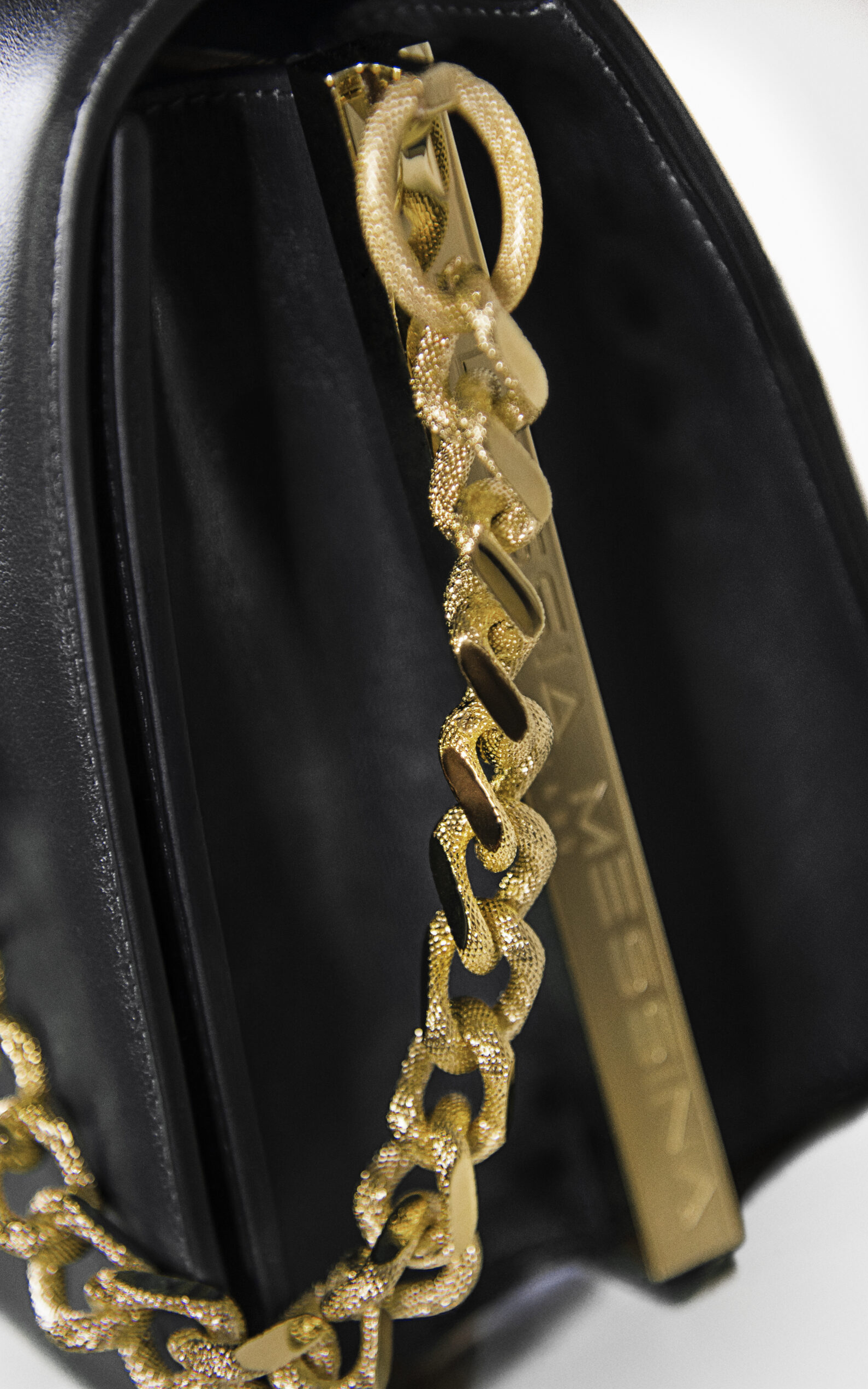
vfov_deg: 17.0
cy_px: 698
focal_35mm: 123
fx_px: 4655
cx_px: 435
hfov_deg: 10.7
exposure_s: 1/80
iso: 1000
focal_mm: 120
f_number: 4
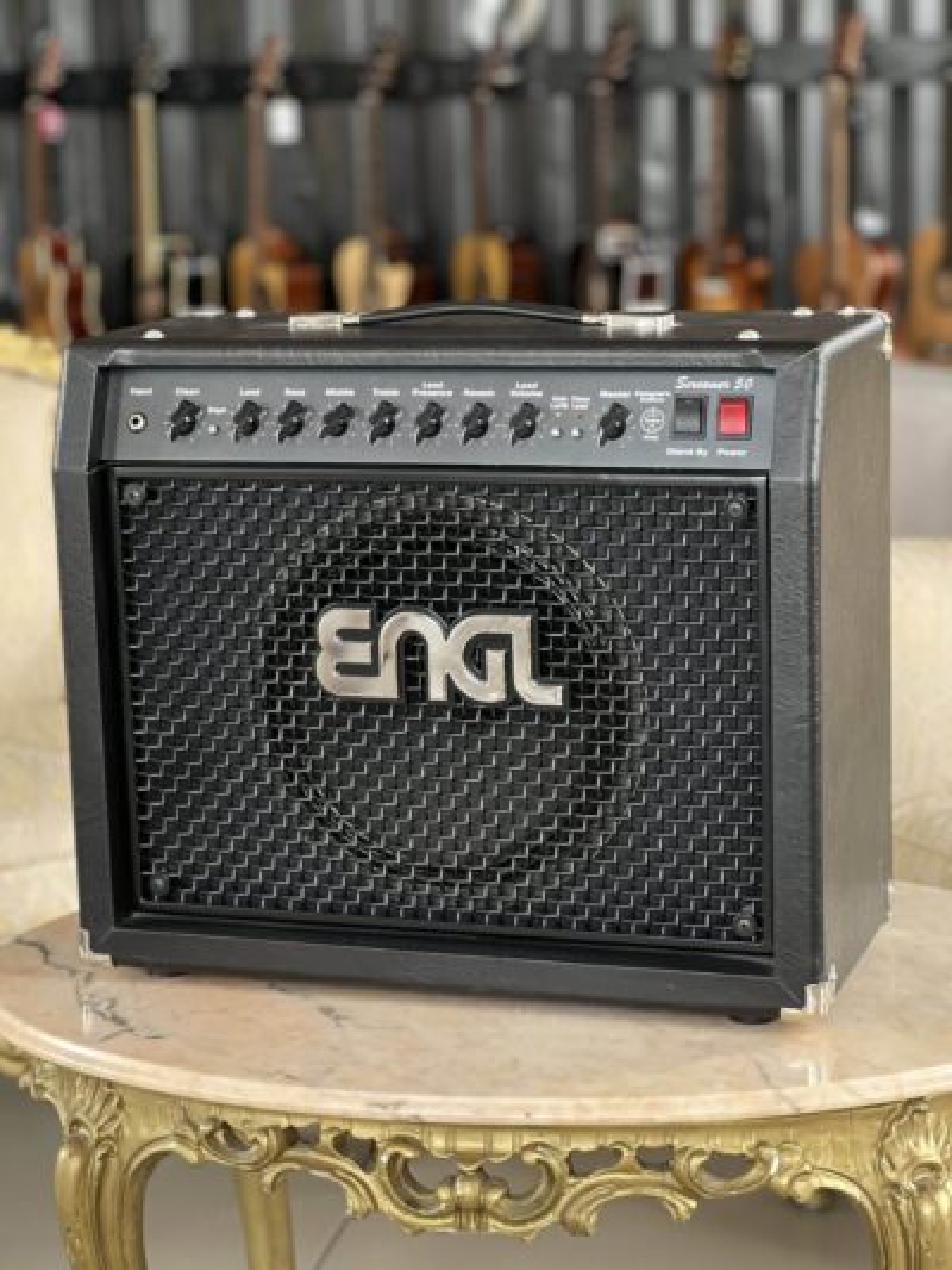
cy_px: 635
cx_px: 476
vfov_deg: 25.3
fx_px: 2822
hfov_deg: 19.1
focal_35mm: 77
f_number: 2.8
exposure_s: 1/82
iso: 250
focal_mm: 9
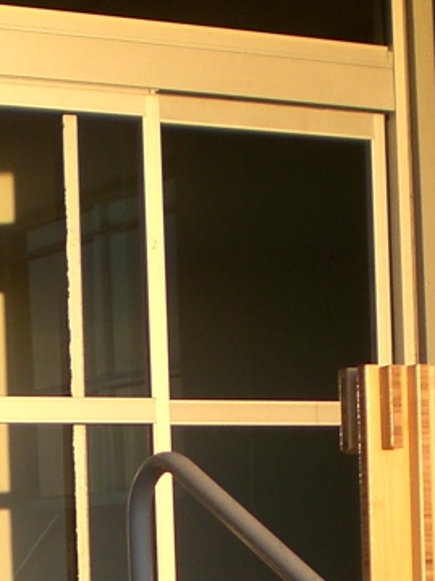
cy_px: 615
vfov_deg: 15.2
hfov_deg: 11.6
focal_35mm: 127
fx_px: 2129
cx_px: 45
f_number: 3.1
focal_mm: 6.3
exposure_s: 1/250
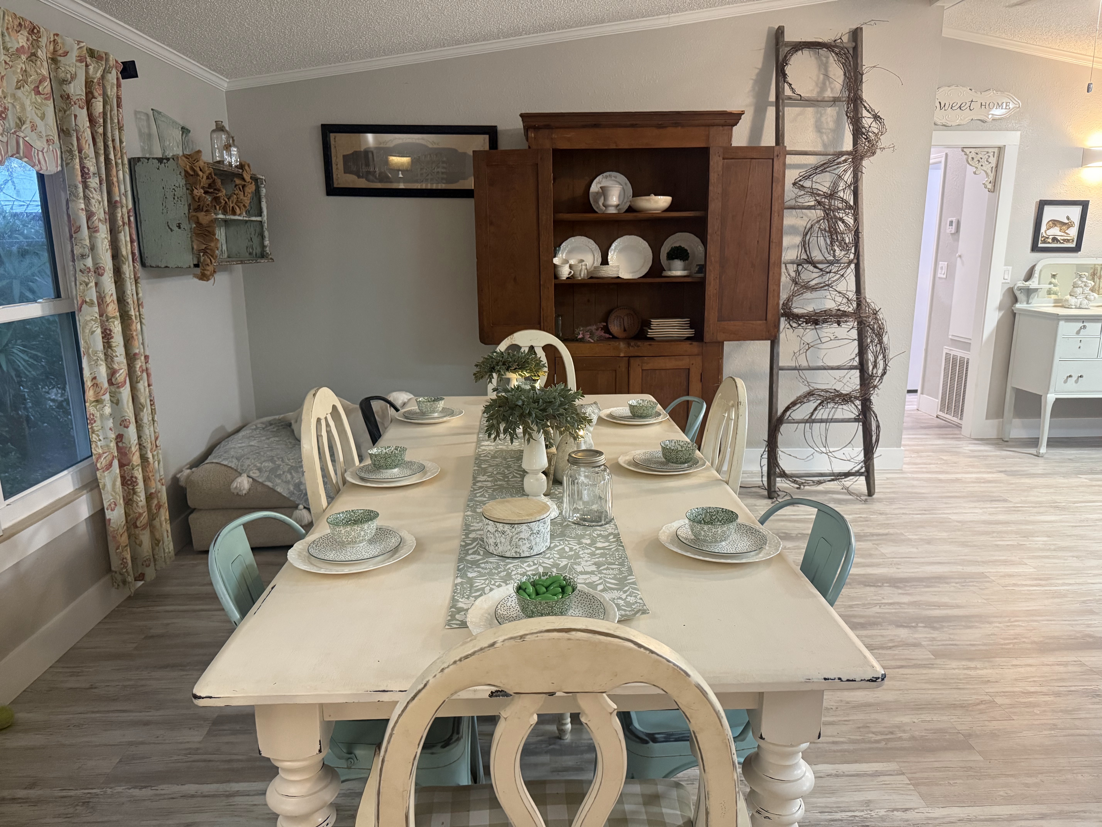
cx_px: 551
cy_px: 414
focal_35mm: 24
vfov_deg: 56.8
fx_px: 764
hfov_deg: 71.6
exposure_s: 1/60
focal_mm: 6.76
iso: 500
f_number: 1.78
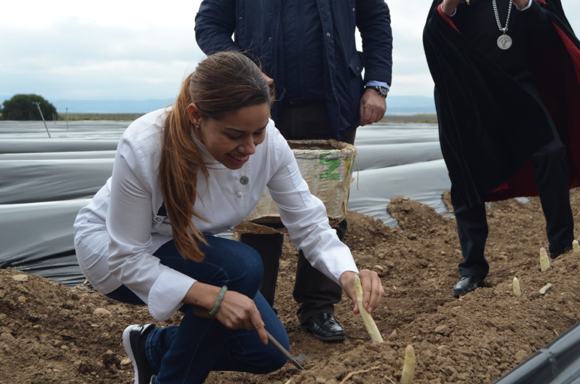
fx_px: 820
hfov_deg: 39.0
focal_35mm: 51
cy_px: 192
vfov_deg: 26.4
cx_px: 290
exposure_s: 1/250
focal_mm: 34
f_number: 8
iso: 110
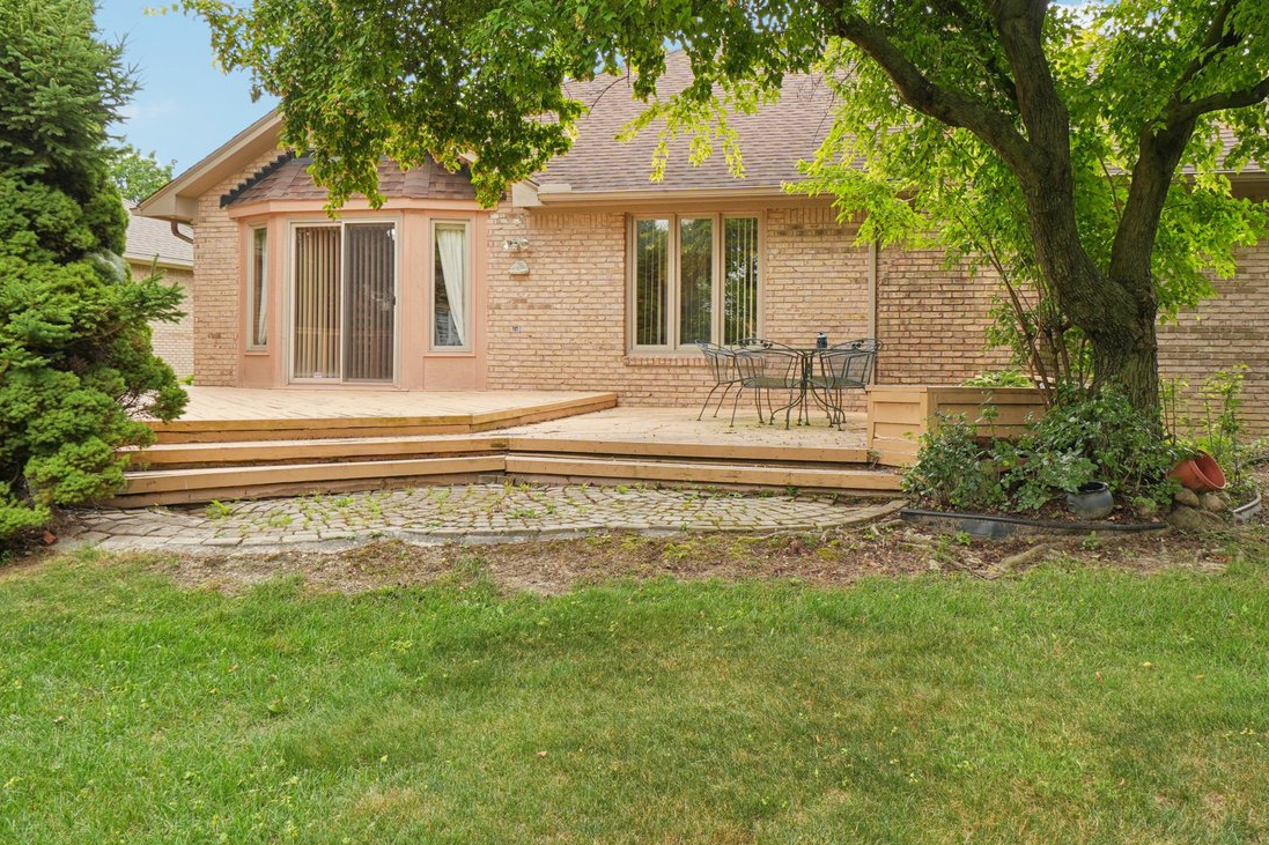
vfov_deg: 46.2
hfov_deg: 65.4
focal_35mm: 28
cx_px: 669
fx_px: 987
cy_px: 353
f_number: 8
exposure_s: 1/30
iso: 100
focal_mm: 10
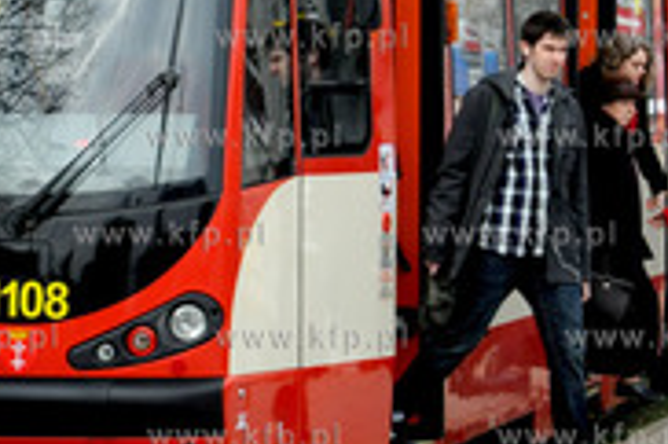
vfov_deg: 5.3
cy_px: 84
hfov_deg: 8.0
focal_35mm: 257
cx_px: 440
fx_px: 4764
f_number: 5.6
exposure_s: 1/800
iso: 800
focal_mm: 78
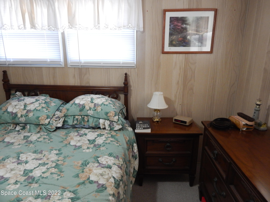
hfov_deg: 76.4
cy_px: 101
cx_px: 135
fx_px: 172
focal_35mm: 22
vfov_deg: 61.1
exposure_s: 1/30
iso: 320
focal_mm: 4
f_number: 3
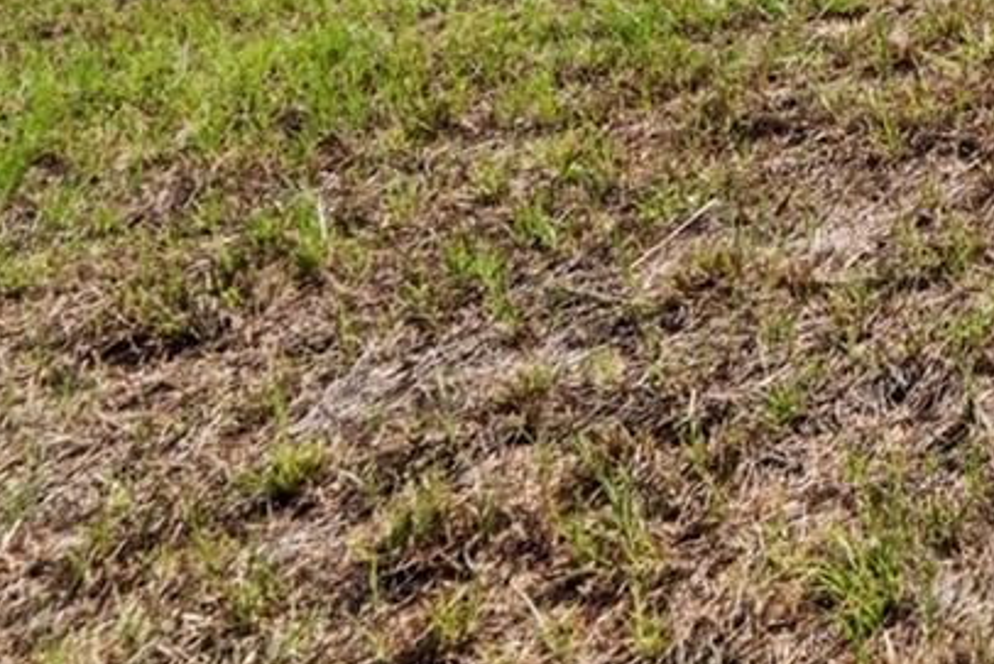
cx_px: 1748
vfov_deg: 17.2
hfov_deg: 21.7
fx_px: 1740
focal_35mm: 63
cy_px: -564
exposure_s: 1/1250
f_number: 8
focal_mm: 16
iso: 800
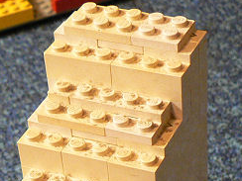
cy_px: 252
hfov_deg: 16.7
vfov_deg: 12.1
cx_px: 142
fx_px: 825
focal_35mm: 118
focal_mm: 6
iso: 200
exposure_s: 1/20
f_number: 2.8
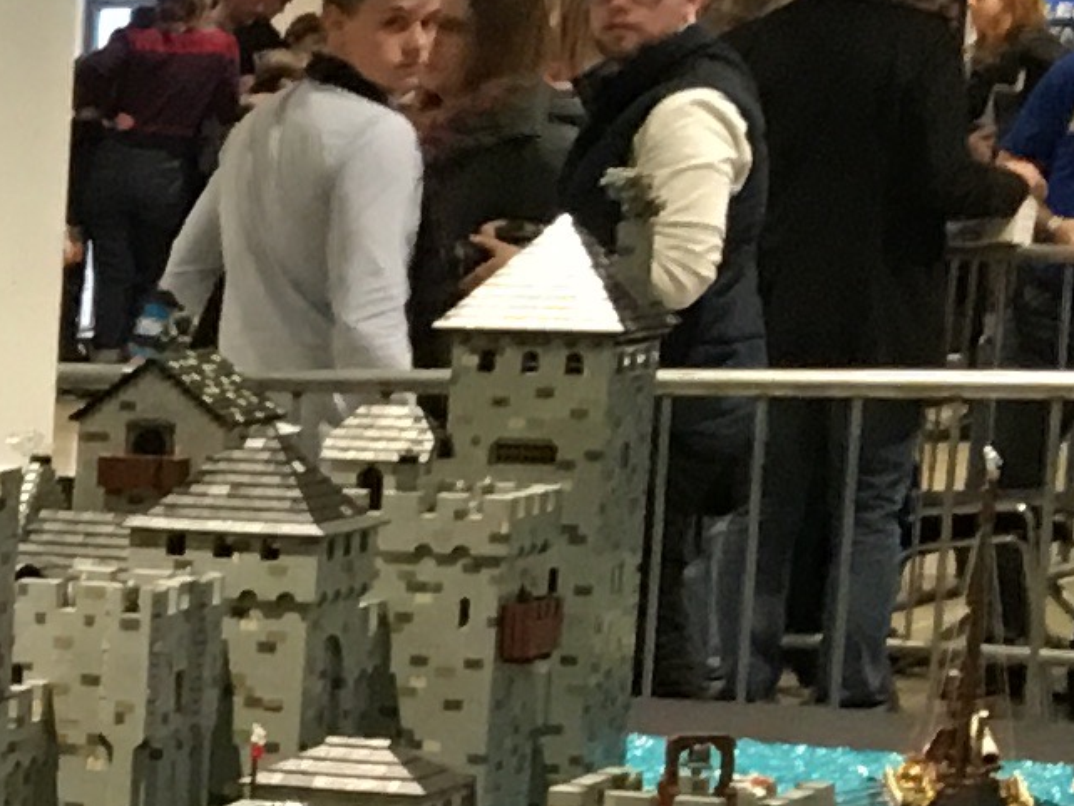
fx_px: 5649
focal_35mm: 182
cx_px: -1910
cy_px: 1176
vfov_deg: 8.0
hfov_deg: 9.2
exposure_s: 1/17
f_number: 2.2
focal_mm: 4.15
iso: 100
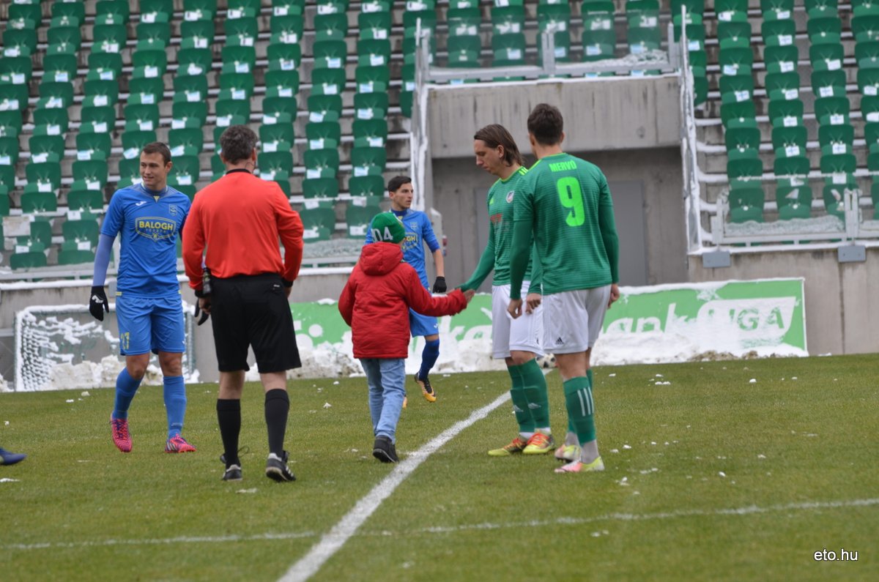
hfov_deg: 7.1
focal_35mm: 292
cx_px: 440
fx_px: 7128
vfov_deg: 4.7
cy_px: 291
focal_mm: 195
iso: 100
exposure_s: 1/100
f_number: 5.3
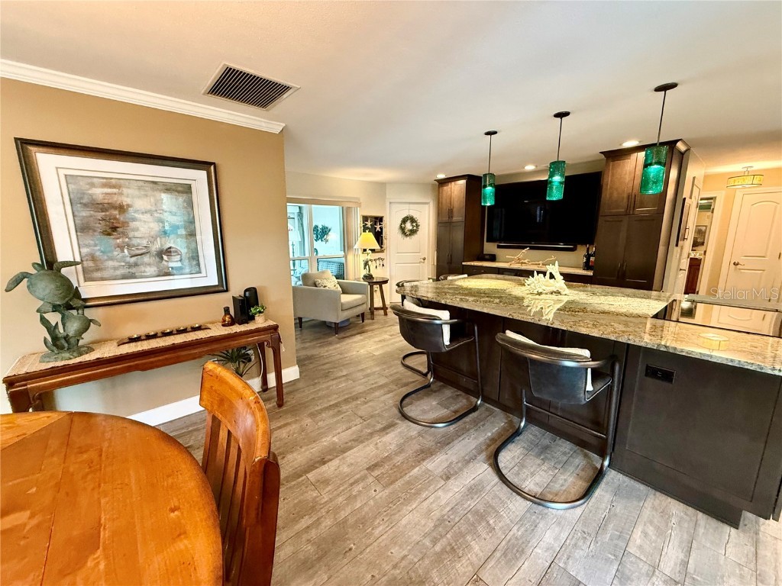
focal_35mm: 14
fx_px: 316
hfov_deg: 102.1
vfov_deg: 85.7
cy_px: 293
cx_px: 391
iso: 400
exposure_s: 1/60
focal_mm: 2.22
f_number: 2.2
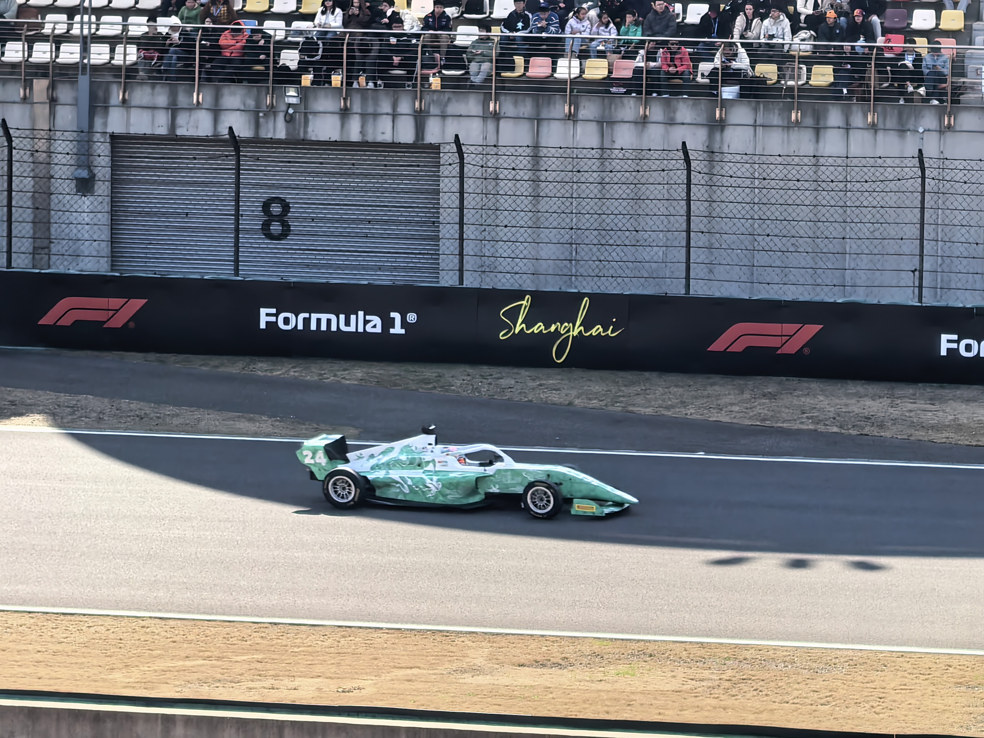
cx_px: 492
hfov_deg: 8.2
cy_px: 369
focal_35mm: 240
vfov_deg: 6.2
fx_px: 6822
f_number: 2.1
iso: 50
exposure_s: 1/1256
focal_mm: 15
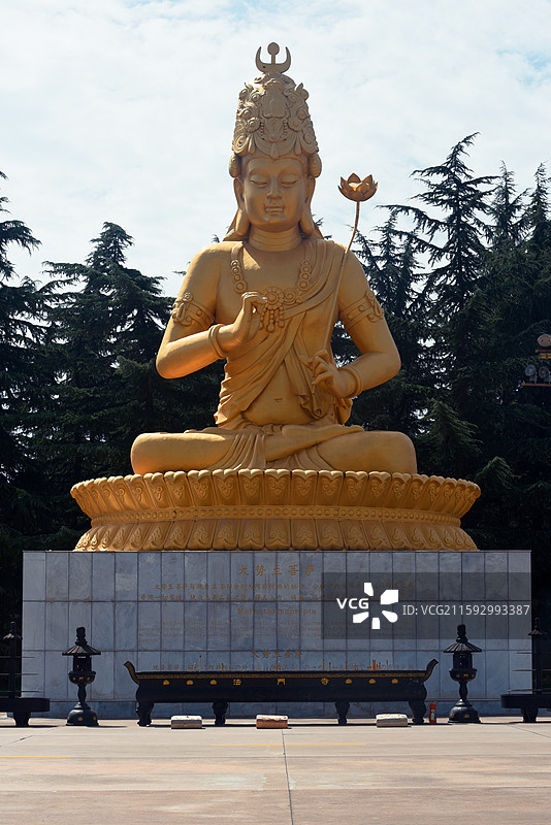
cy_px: 412
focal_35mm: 70
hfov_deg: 19.5
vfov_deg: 28.8
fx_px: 1606
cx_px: 276
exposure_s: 1/250
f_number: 11
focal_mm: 70
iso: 100
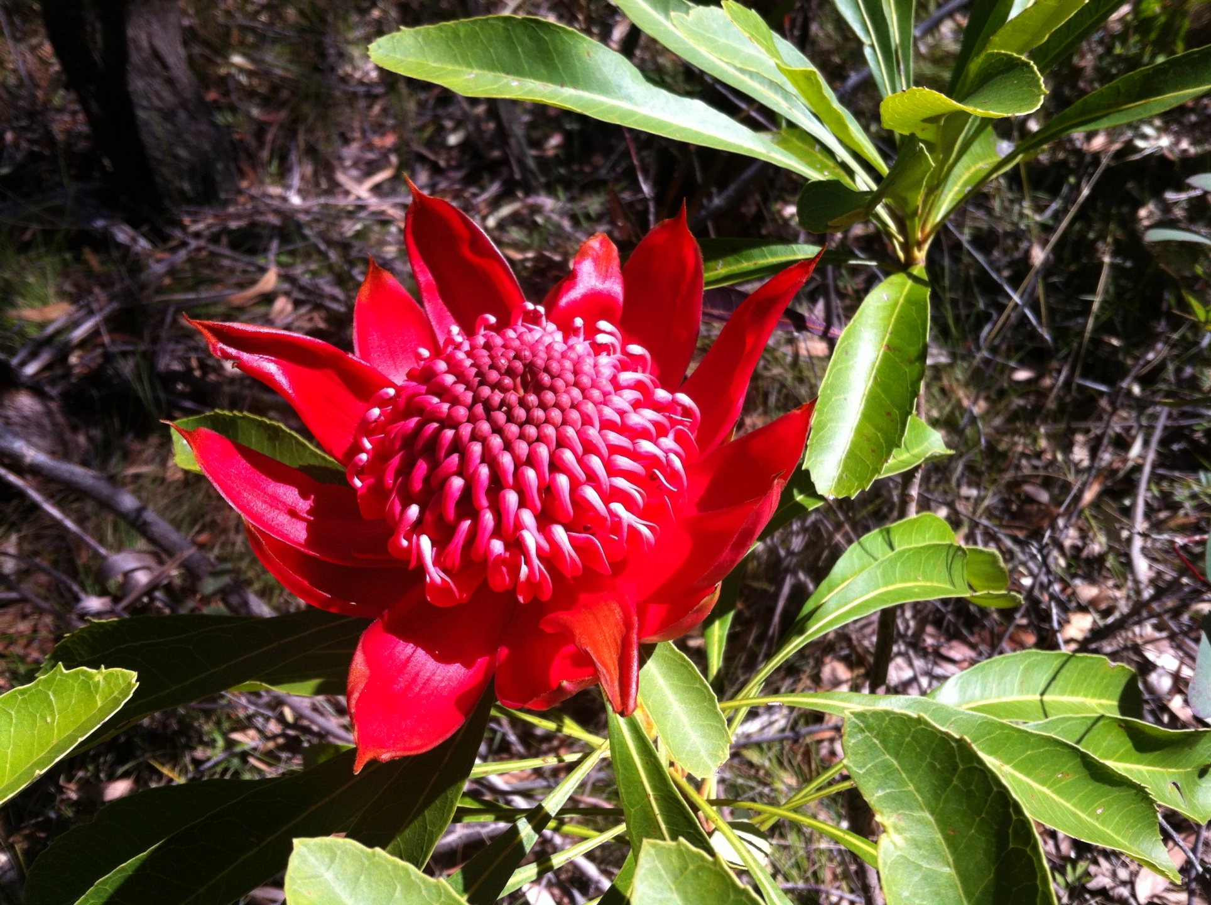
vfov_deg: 40.6
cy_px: 452
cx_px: 606
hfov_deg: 52.7
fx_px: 1223
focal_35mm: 35
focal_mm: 3.85
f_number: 2.8
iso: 80
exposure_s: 1/580
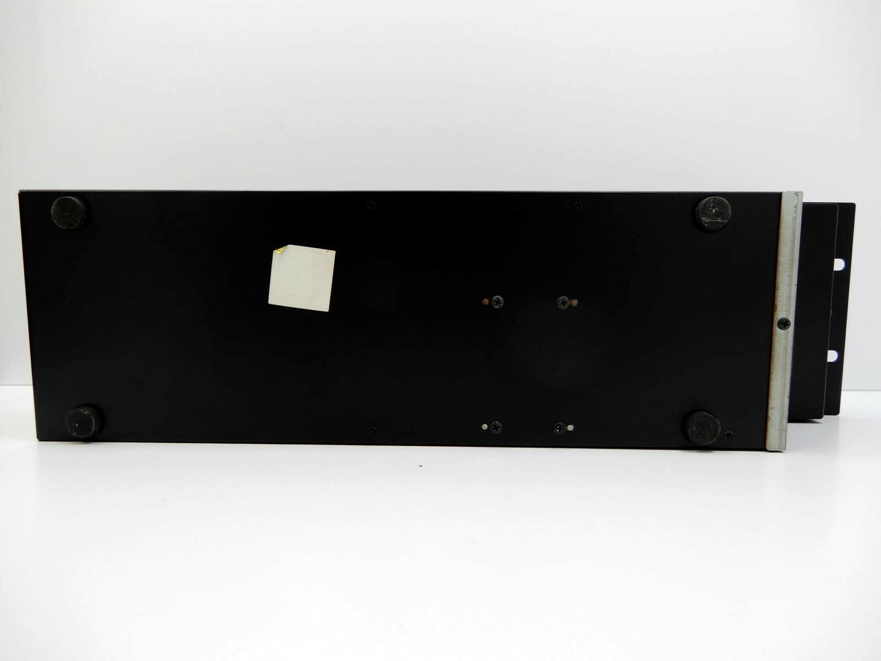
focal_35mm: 24
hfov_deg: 71.6
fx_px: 611
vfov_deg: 56.8
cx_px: 440
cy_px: 330
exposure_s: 1/50
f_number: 3.4
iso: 80
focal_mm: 4.3
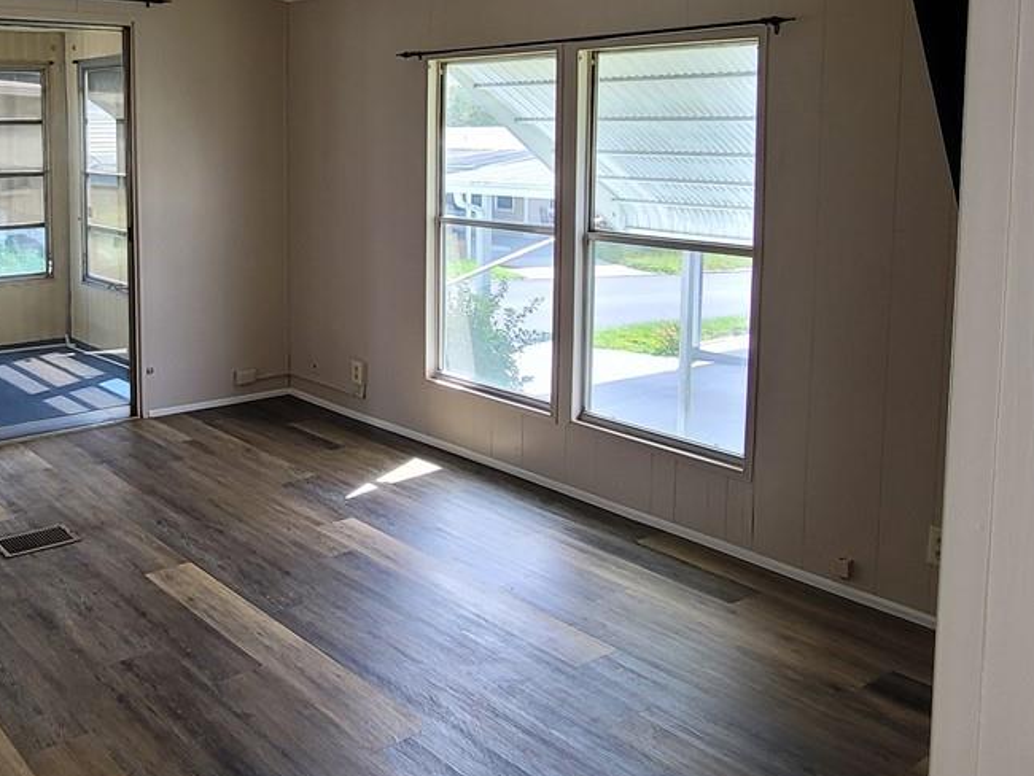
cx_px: 269
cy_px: 227
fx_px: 956
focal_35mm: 32
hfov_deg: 54.4
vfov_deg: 43.2
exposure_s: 1/120
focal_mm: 2.2
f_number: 2.2
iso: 80
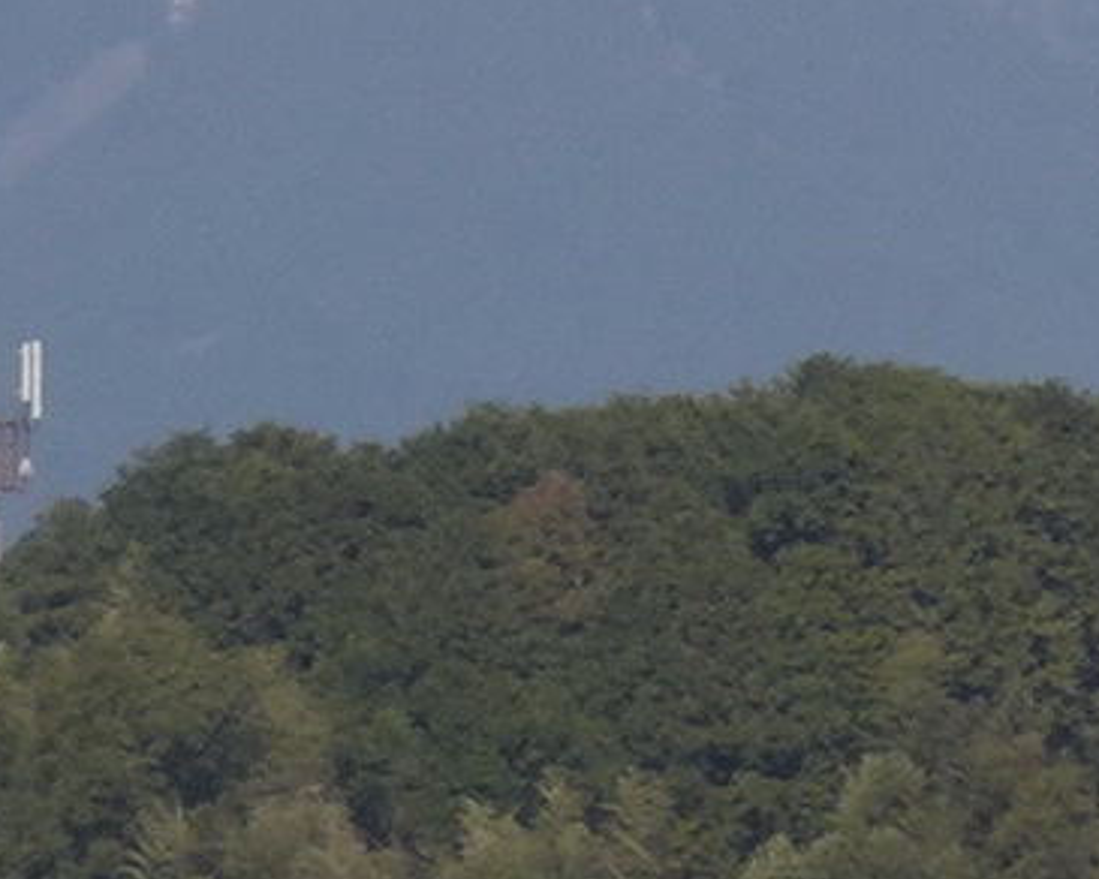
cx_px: 1138
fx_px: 46447
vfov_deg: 1.1
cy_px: -674
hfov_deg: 1.4
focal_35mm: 1428
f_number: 6.3
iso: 80
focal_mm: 33.18
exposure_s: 1/500
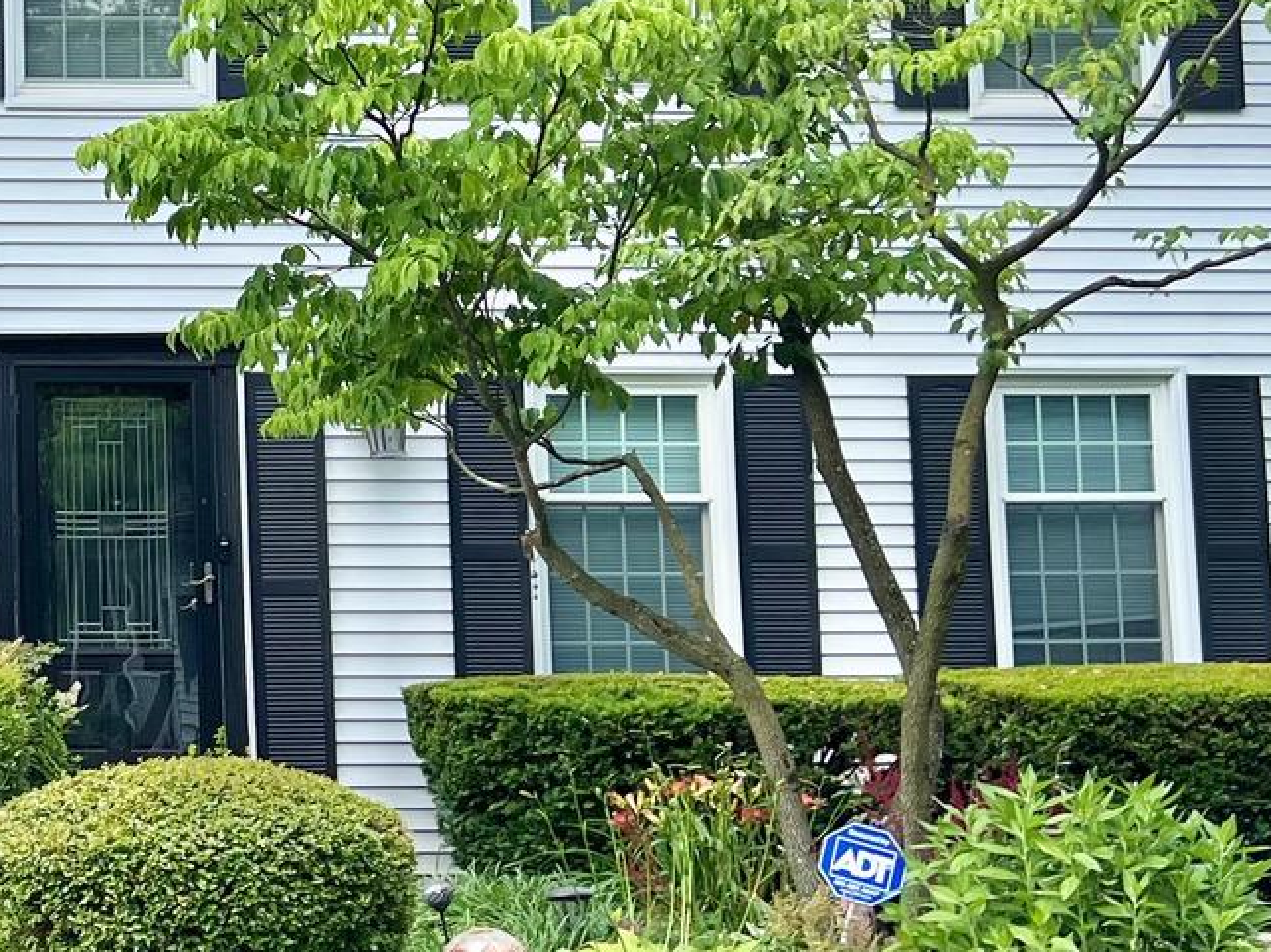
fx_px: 3046
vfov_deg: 17.8
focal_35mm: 83
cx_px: -392
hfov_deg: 21.3
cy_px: 398
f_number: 1.5
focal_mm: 5.7
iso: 50
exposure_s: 1/827
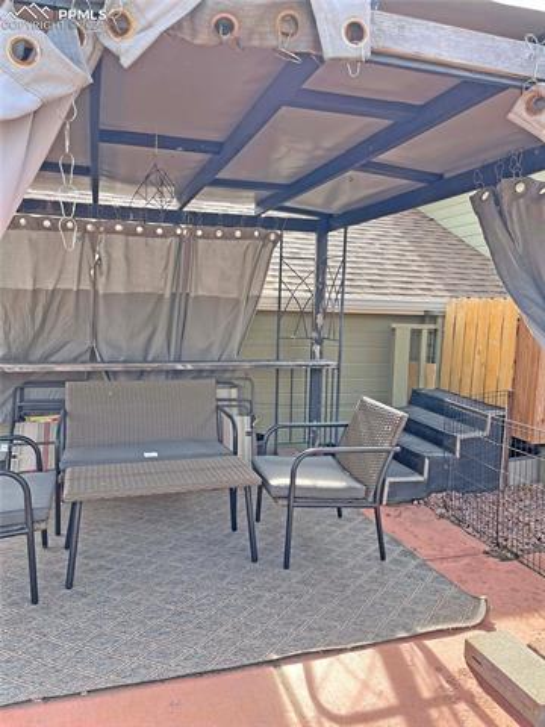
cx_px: 272
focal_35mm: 26
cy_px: 364
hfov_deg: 53.1
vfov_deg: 67.3
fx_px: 546
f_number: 1.6
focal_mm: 5.1
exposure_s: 1/281
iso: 40
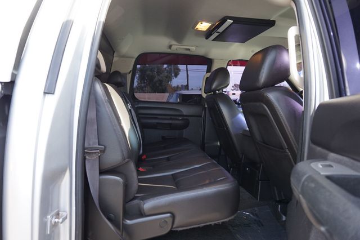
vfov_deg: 53.1
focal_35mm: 24
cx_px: 180
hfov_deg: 73.8
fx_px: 240
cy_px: 120
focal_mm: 16
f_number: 4
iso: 160
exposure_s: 1/60
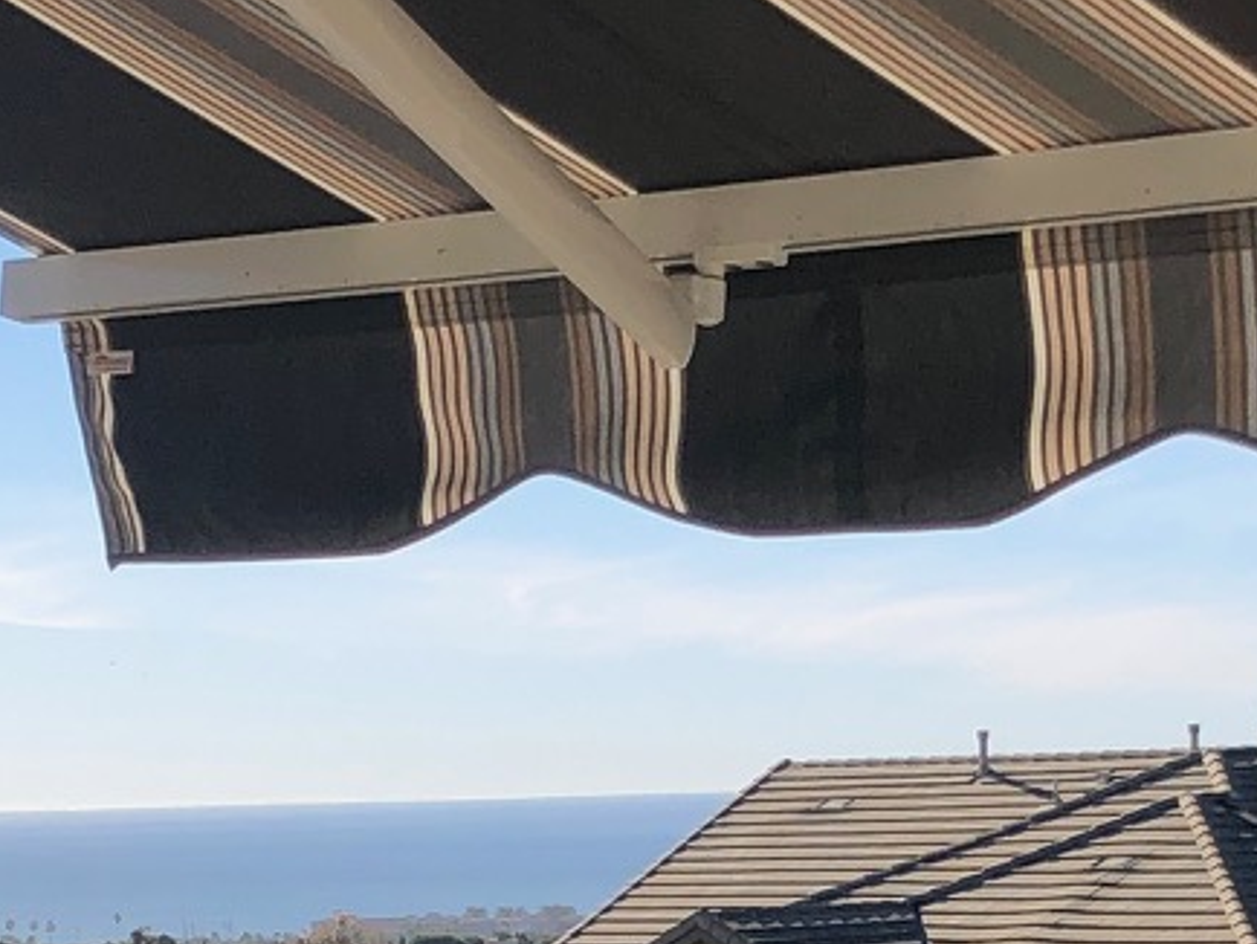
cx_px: 782
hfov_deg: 15.1
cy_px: 1193
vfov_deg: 11.2
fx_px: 4723
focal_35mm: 130
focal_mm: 3.99
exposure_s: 1/1919
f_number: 1.8
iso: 20
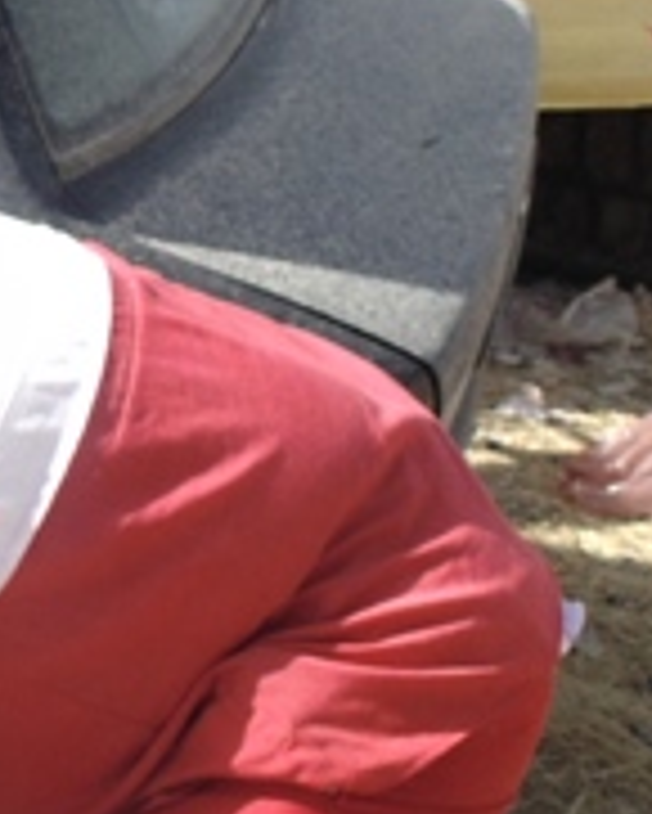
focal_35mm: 91
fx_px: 2193
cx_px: -517
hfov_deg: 14.8
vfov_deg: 21.0
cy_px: 391
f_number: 3.1
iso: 80
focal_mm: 4
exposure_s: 1/640
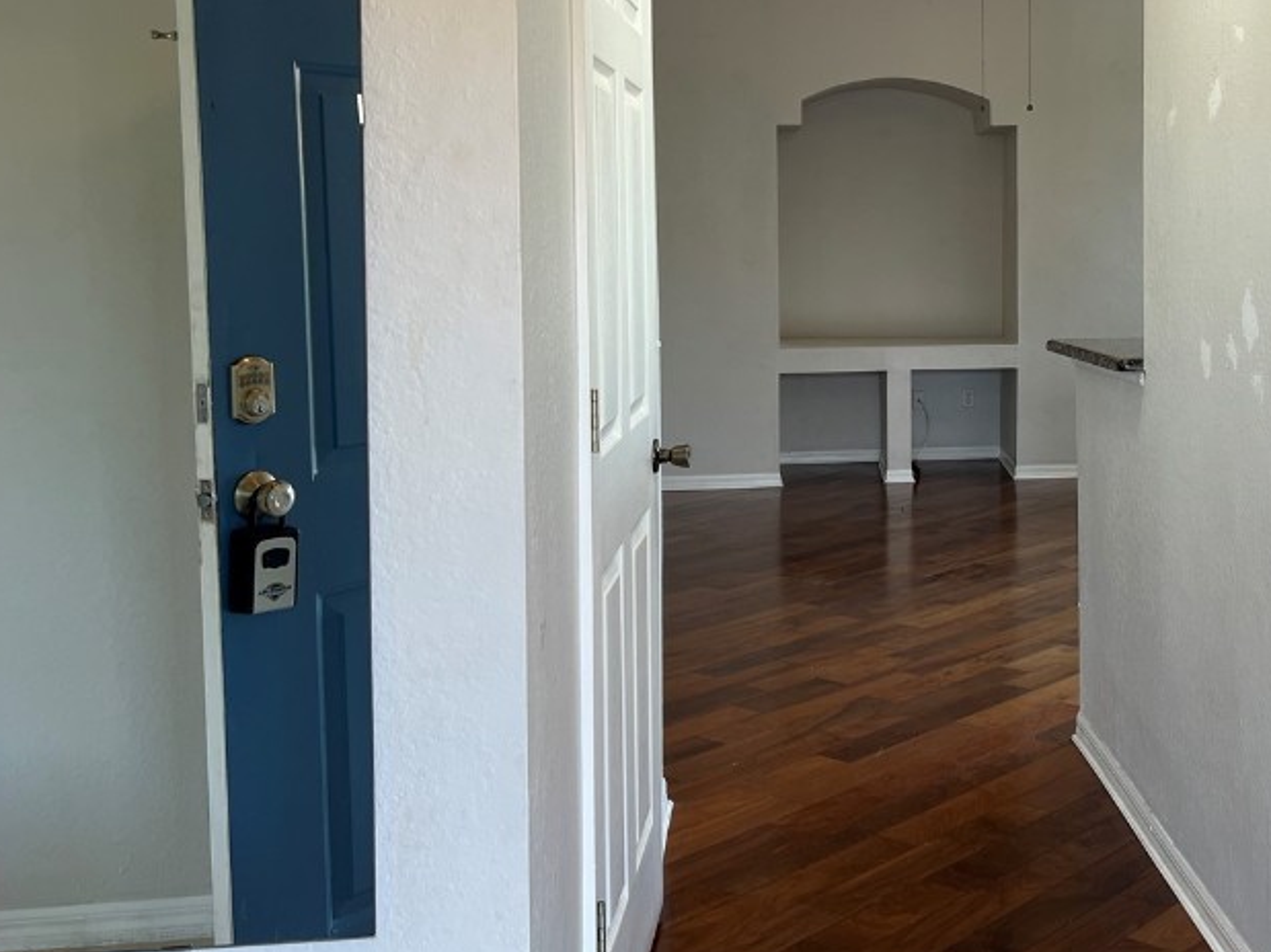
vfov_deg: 33.3
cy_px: 320
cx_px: 990
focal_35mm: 43
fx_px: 1579
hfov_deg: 42.2
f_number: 1.5
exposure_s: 1/120
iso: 50
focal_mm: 5.7
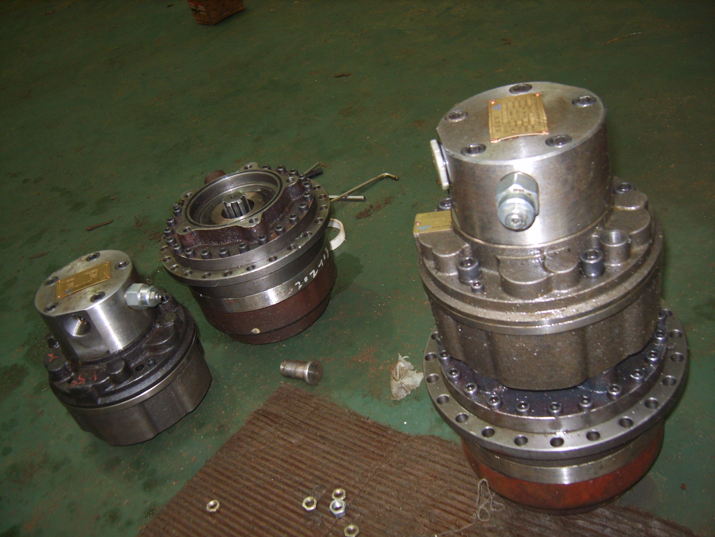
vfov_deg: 40.7
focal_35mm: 35
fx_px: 723
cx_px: 358
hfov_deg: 52.6
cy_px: 268
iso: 100
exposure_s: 1/30
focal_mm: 7.4
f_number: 2.8
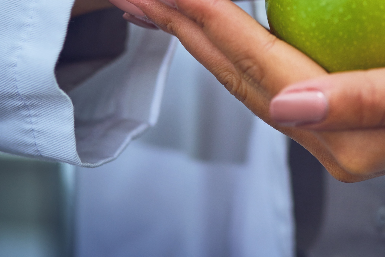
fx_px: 834
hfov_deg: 25.2
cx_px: 346
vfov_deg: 17.2
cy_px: 13
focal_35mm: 78
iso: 100
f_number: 2
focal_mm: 35
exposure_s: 1/250
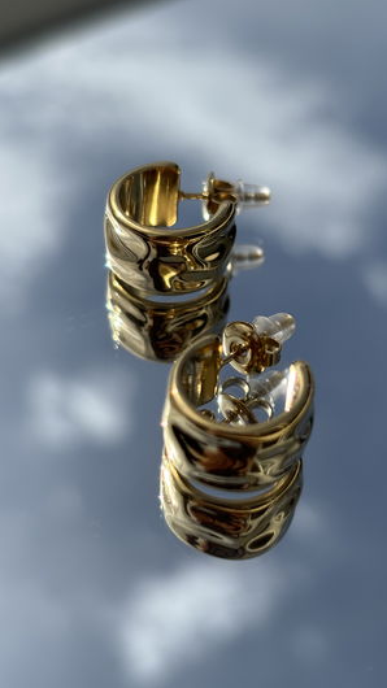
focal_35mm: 57
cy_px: 343
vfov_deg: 36.6
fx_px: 1040
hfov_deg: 21.1
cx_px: 217
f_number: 1.6
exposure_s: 1/7692
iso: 40
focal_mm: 5.96
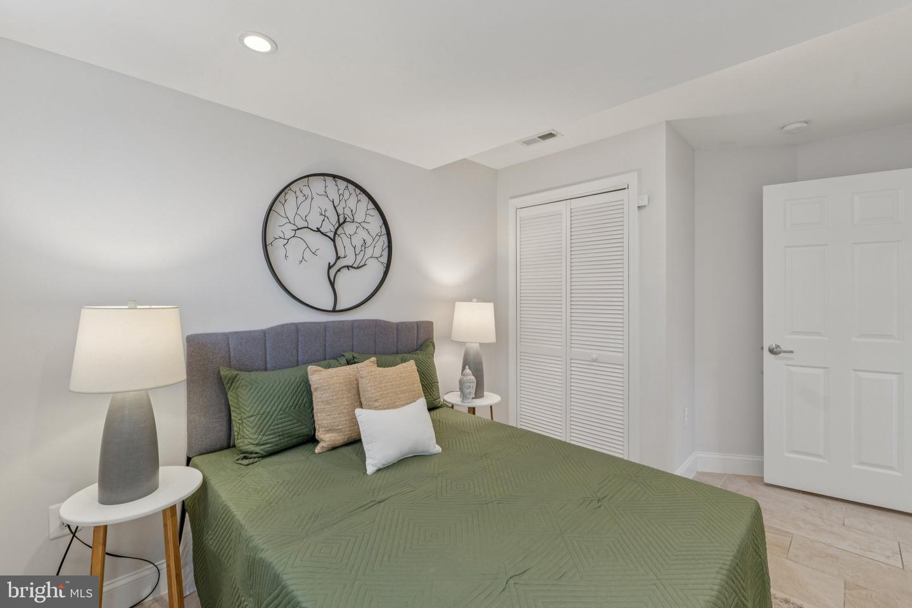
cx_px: 456
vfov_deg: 77.3
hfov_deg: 100.4
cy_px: 304
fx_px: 380
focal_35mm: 15
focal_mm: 10
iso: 250
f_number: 9
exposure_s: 1/5
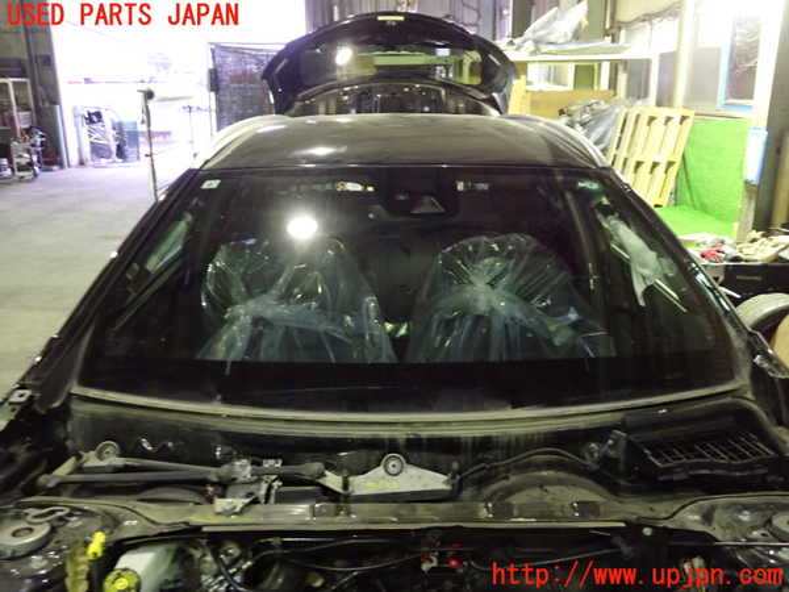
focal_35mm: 30
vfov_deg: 46.8
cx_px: 394
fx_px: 684
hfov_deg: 60.0
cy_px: 296
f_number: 2.3
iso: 800
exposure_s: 1/15
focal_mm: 5.4
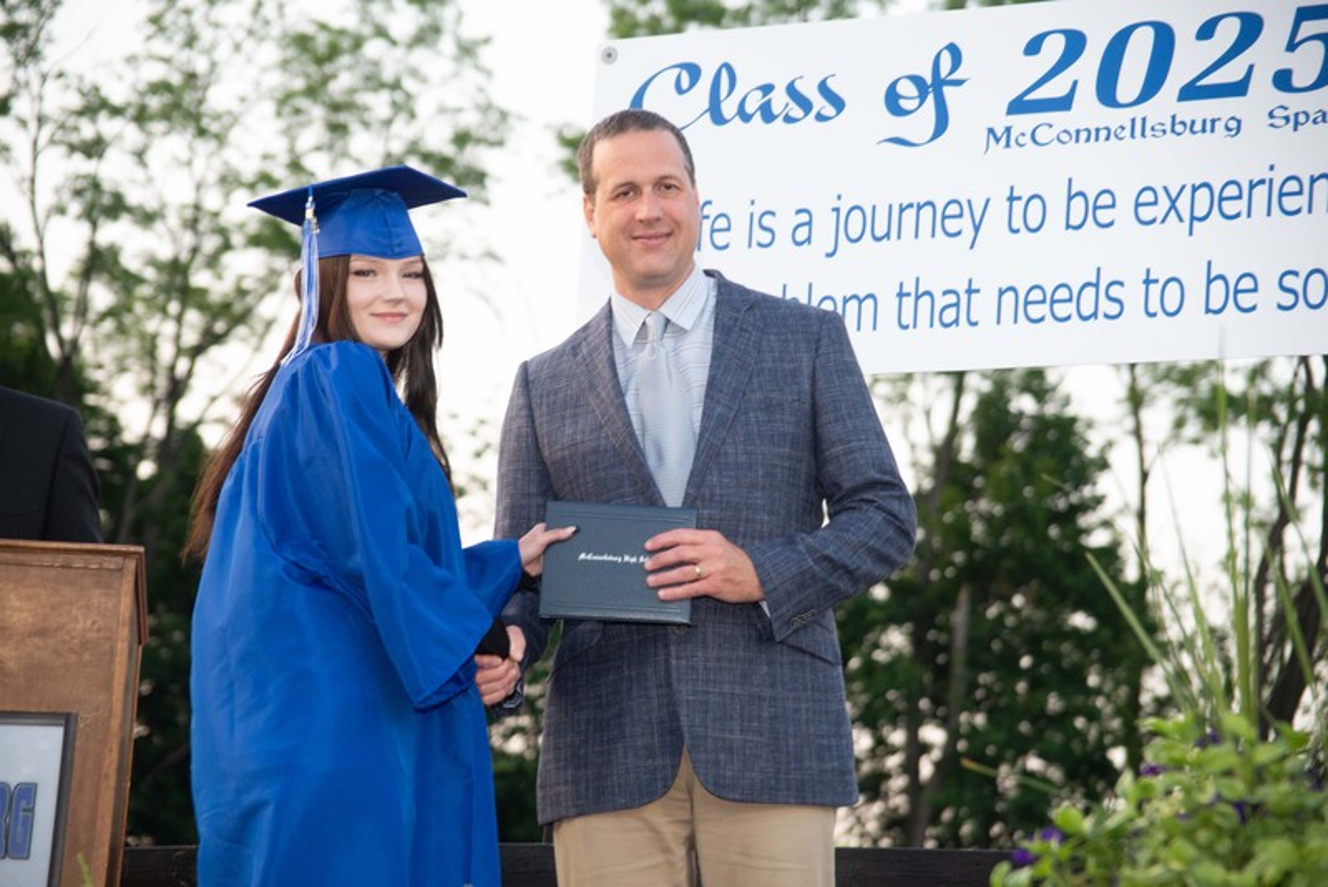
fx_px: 4280
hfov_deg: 17.6
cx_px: 664
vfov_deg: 11.8
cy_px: 444
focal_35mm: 116
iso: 800
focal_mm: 116
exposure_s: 1/80
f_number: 7.1
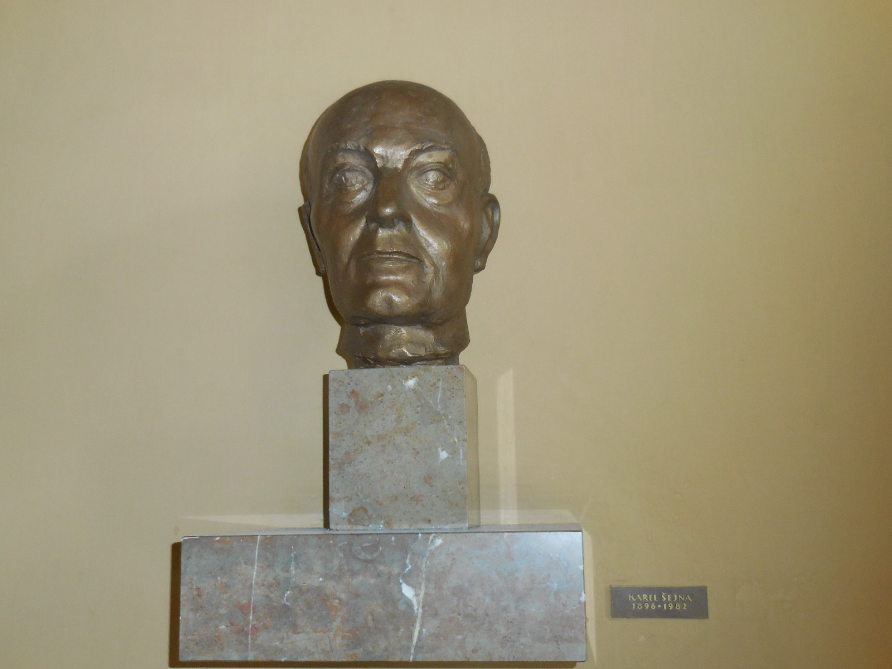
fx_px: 1005
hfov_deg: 47.9
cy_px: 334
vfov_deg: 36.8
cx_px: 446
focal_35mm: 39
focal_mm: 7
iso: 450
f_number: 3.9
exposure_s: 1/30
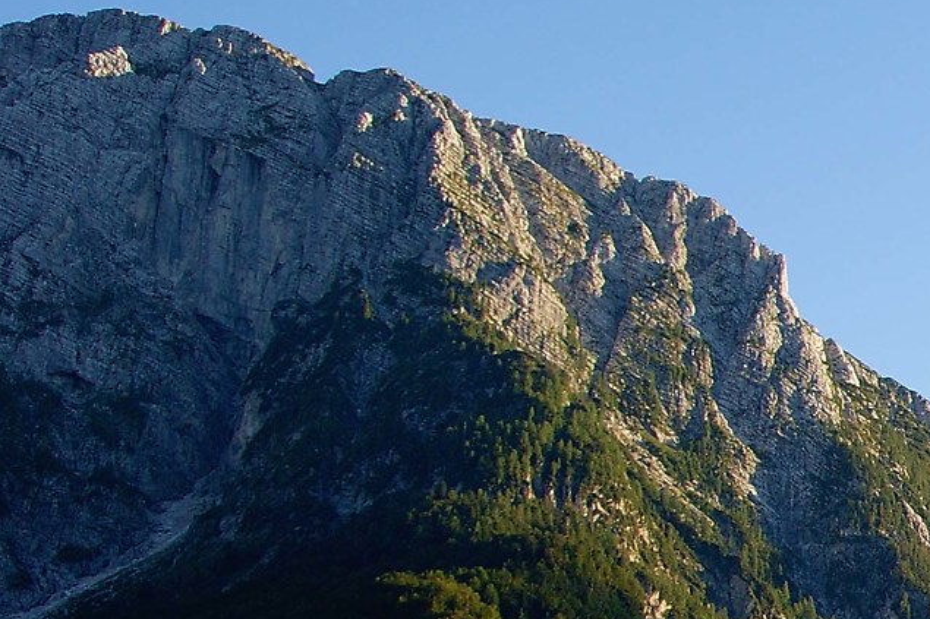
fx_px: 2634
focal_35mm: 102
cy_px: 668
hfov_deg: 16.3
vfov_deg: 13.2
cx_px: 1756
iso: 100
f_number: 5
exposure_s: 1/250
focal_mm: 18
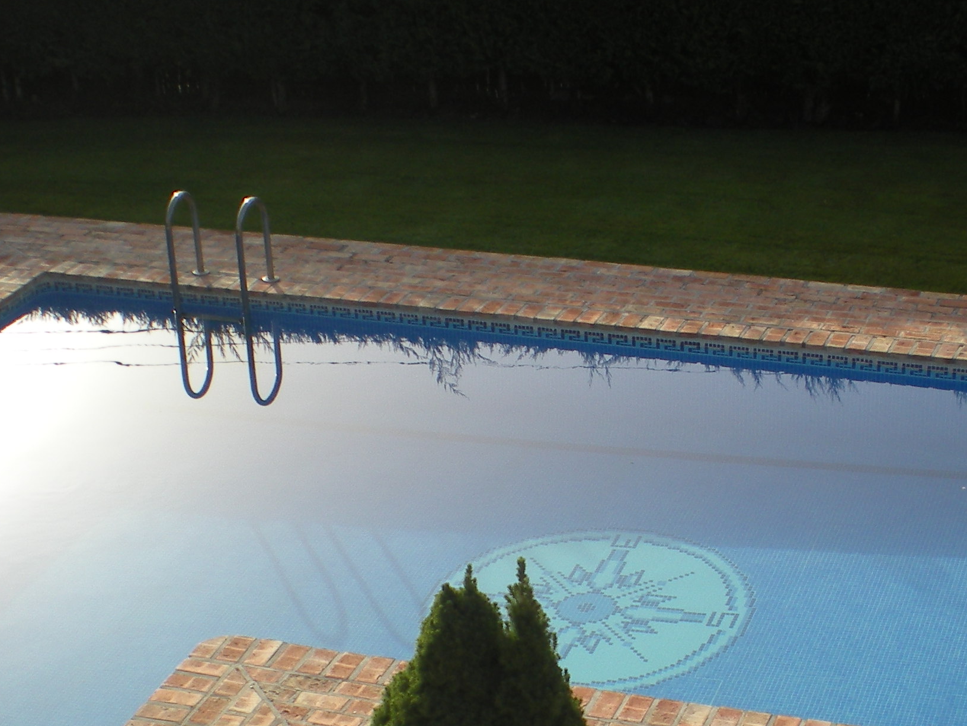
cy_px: 684
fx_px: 2123
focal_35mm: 76
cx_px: 674
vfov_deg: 19.0
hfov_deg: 25.5
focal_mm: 6.3
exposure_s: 1/305
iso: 64
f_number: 4.6
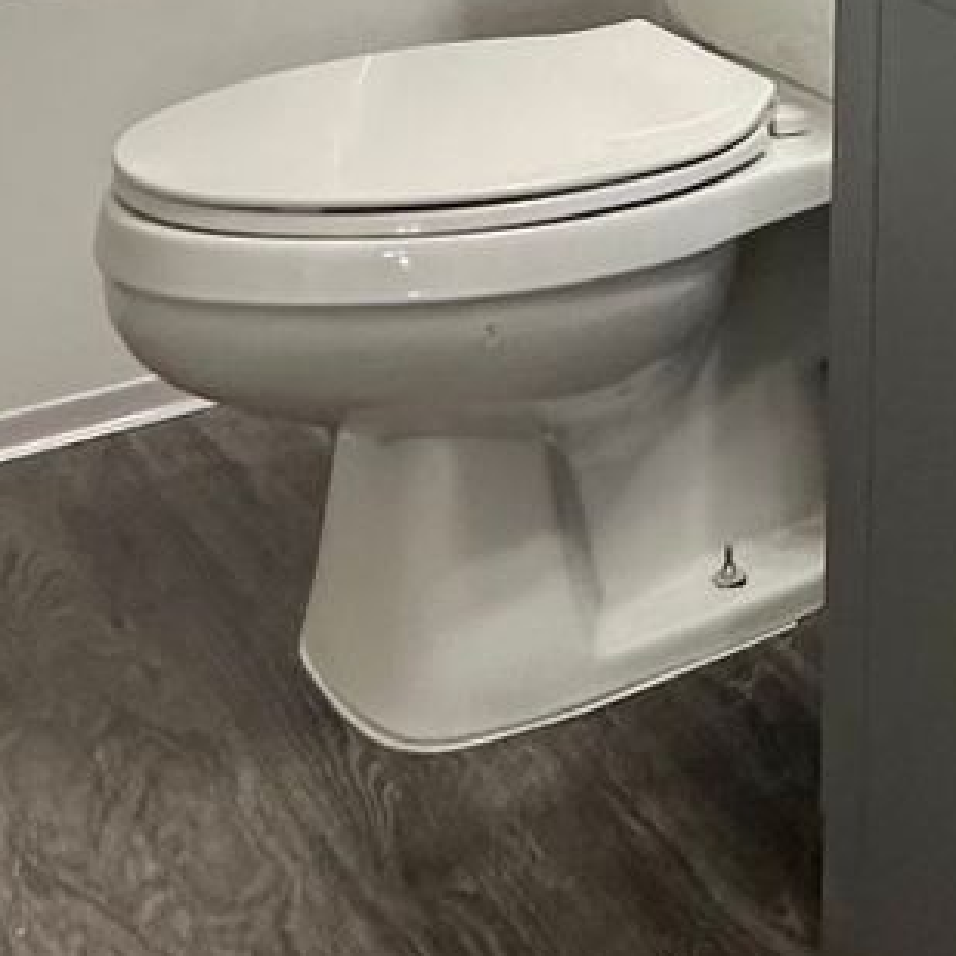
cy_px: -535
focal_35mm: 77
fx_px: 2406
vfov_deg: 19.2
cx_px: 1052
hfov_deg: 21.3
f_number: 2.2
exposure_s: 1/60
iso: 200
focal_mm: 2.22
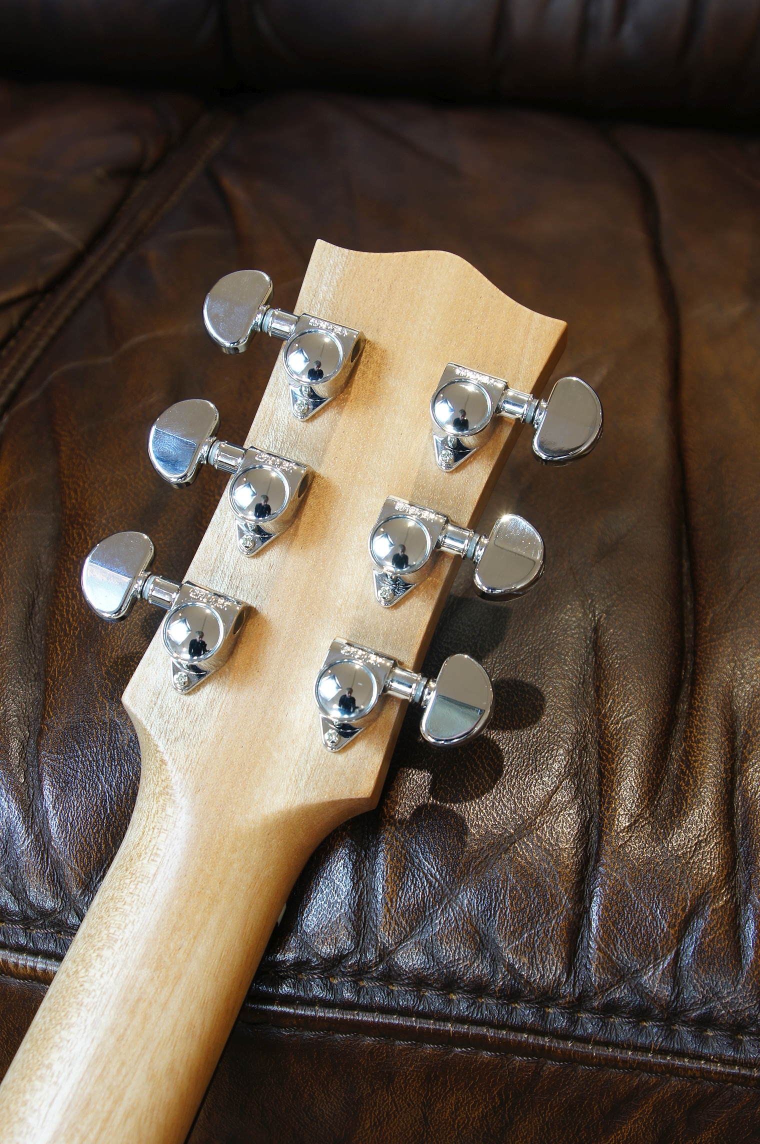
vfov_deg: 37.9
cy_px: 572
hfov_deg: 25.7
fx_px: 1666
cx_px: 380
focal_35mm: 52
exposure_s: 1/8
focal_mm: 35
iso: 100
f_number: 7.1
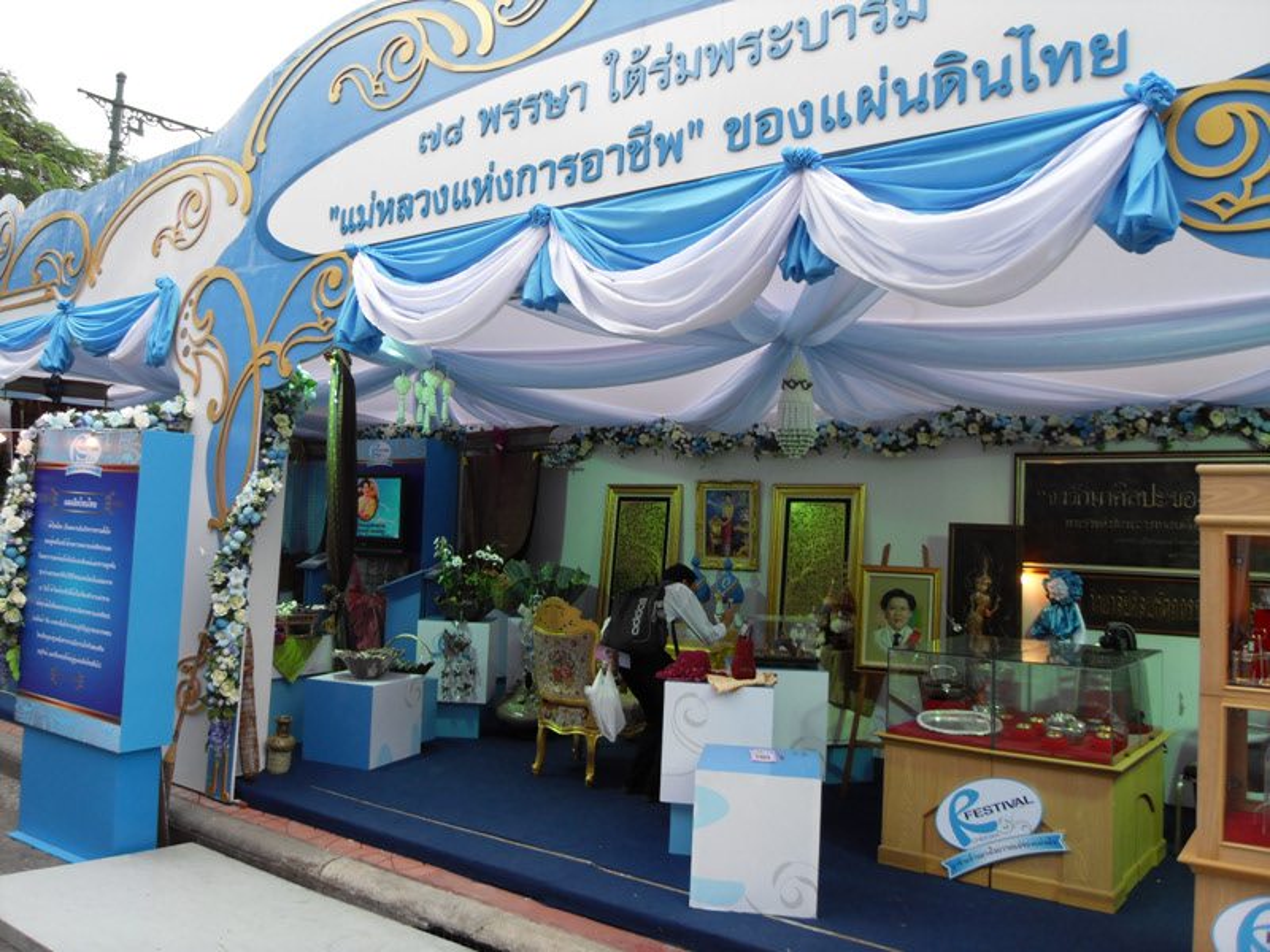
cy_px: 476
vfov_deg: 49.7
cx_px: 635
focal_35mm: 28
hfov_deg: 63.4
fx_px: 1027
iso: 100
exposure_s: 1/90
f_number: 2.8
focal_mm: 6
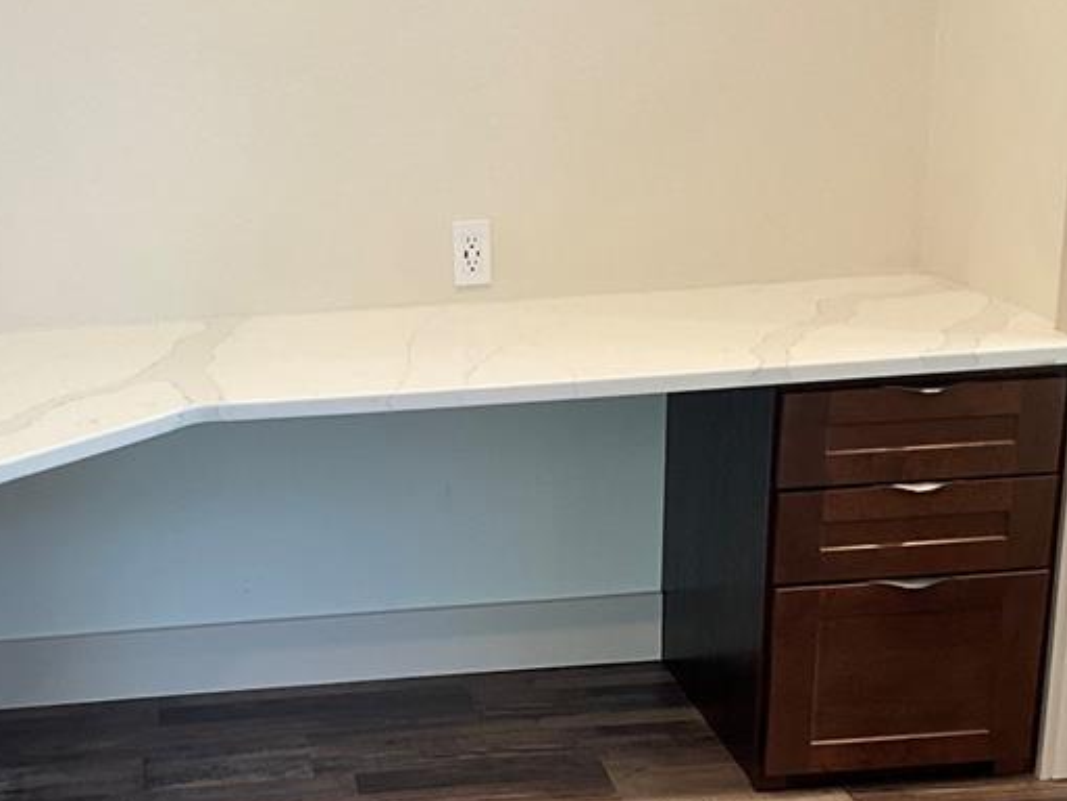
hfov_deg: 32.7
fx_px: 1788
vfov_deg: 24.9
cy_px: 612
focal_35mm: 58
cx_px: 286
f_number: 1.8
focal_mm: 3
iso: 50
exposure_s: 1/60
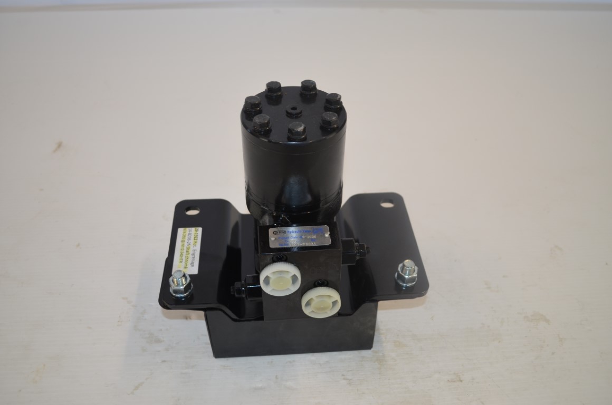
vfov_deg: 39.8
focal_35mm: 33
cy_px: 202
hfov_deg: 57.3
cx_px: 306
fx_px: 560
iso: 320
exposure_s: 1/125
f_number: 4
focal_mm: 22
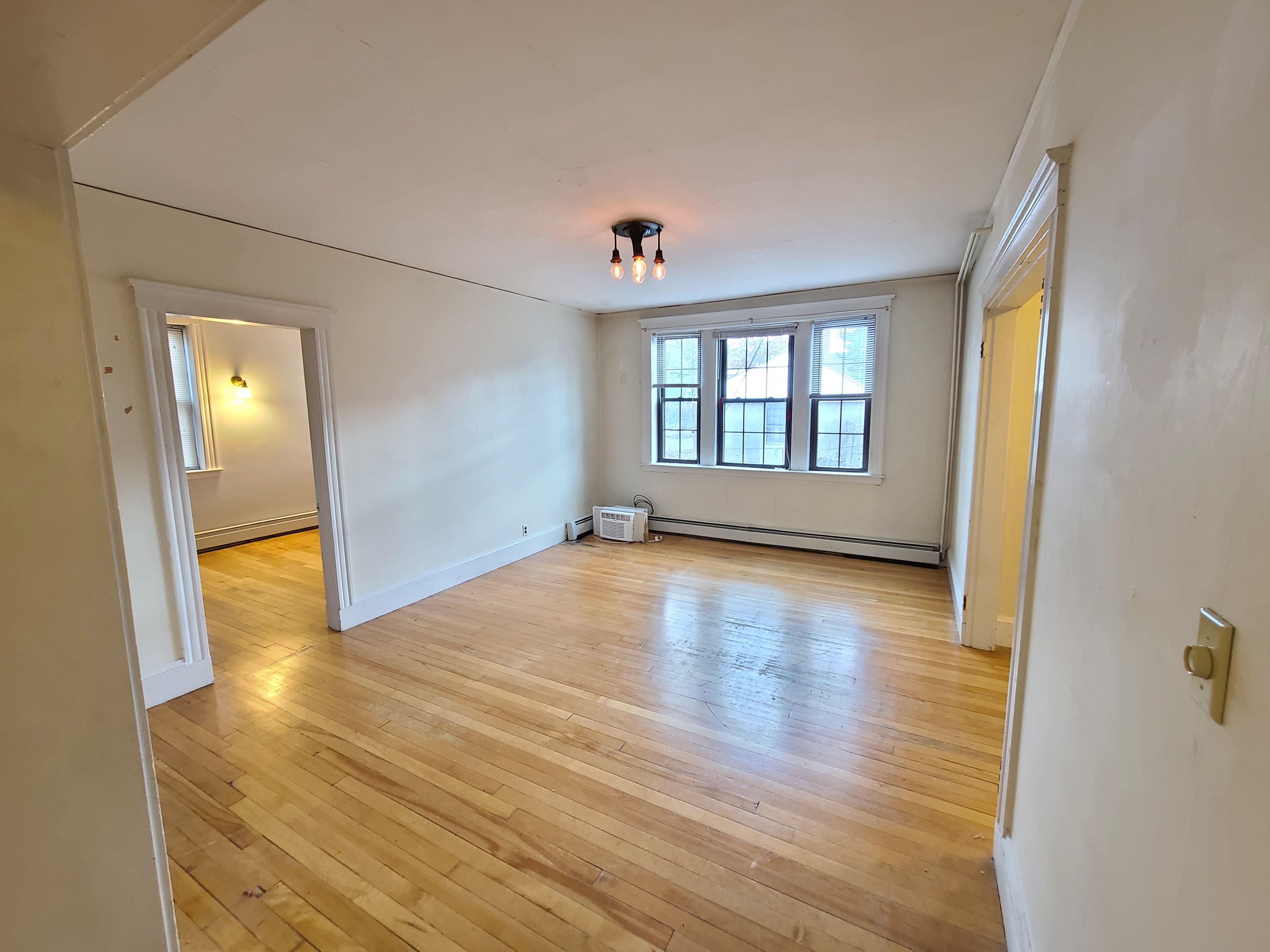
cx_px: 635
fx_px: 477
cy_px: 476
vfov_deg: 89.9
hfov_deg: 106.2
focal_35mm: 13
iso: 400
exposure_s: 1/29
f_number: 2.2
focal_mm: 2.2
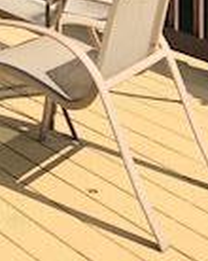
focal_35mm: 127
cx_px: -64
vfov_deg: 12.7
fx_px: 979
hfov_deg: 11.8
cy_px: -312
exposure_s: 1/1297
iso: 20
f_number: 1.8
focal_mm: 3.99
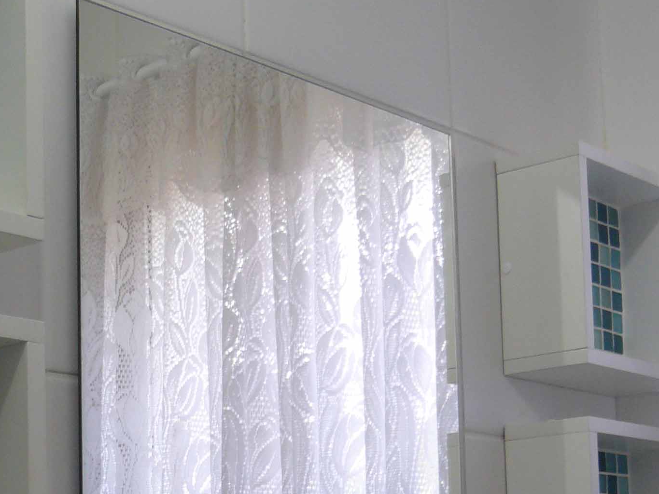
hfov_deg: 23.9
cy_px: 543
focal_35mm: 81
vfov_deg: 17.6
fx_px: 1542
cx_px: 189
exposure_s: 1/20
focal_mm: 6
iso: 100
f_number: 2.8
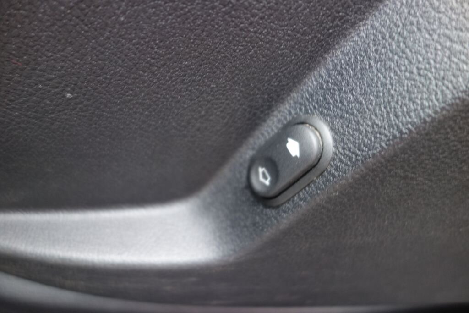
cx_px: 234
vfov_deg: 46.4
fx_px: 365
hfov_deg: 65.5
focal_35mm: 28
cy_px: 156
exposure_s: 1/30
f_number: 1.8
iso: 250
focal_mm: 10.4
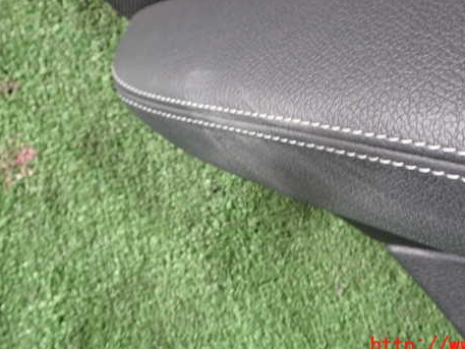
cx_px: 295
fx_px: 564
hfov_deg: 44.4
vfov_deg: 34.2
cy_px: 130
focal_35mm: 42
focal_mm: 5.79
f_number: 3.2
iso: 100
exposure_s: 1/60
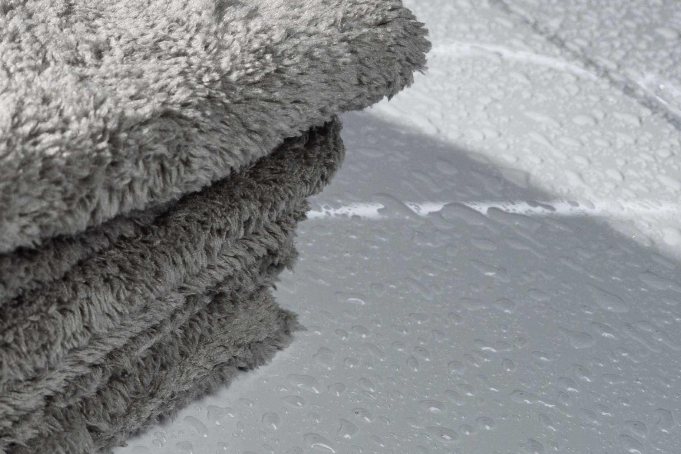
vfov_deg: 14.4
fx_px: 1797
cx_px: -350
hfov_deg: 18.8
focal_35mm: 95
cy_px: 298
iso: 200
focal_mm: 20
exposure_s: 1/200
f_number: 5.6
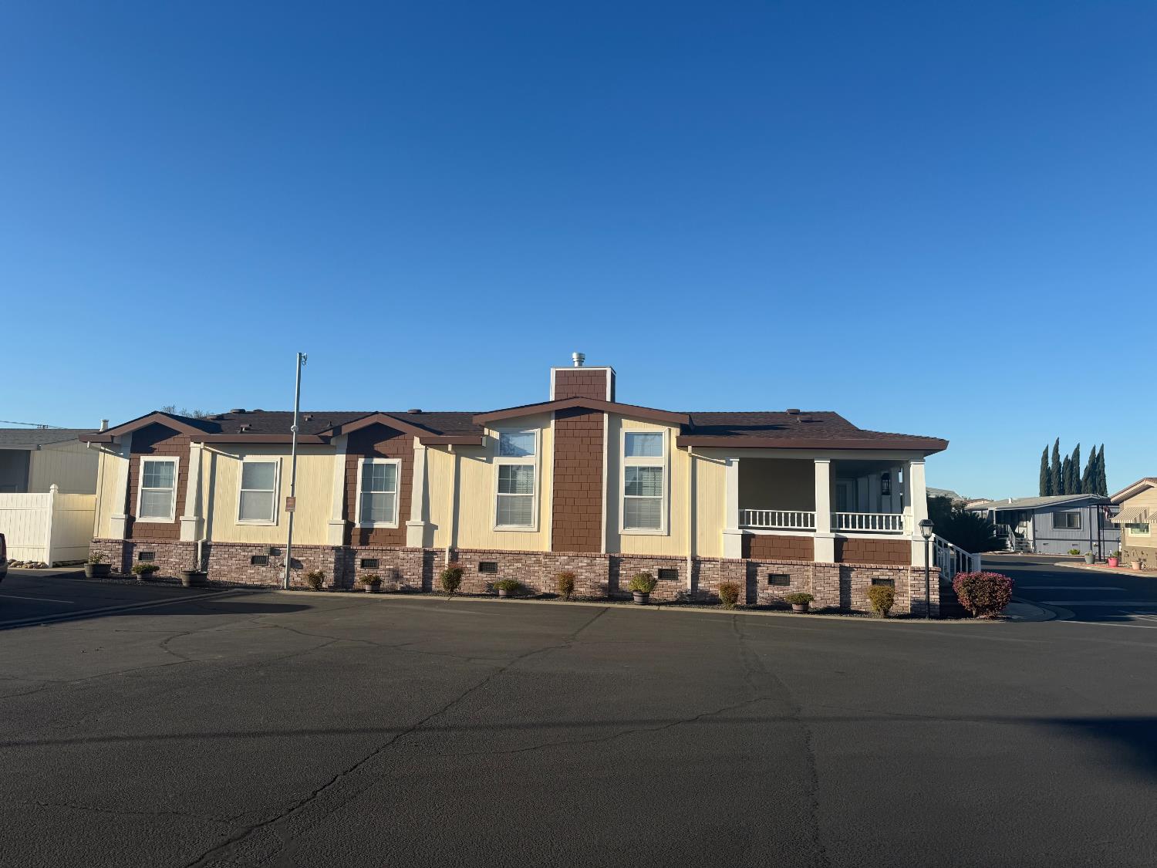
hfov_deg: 71.6
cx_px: 578
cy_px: 434
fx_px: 802
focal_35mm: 24
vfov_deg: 56.8
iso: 80
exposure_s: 1/4673
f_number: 1.78
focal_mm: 6.76
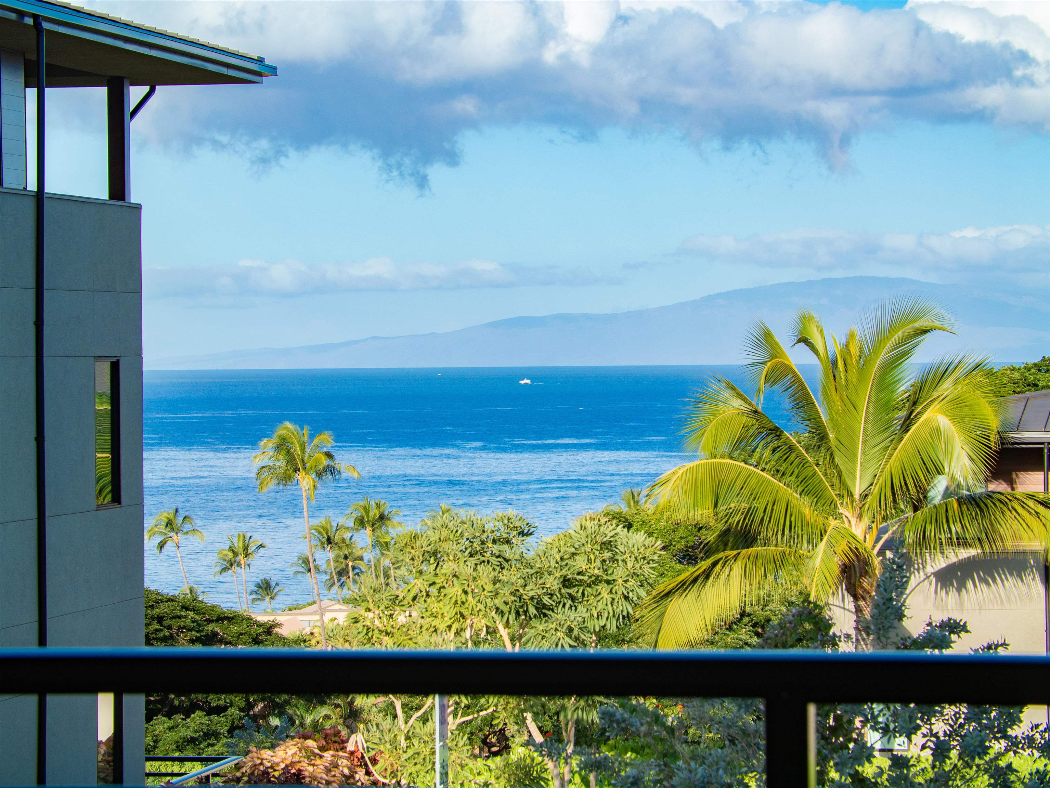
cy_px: 394
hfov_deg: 14.7
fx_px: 4066
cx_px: 525
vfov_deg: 11.1
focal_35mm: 134
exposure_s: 1/320
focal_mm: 67
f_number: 8
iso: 400
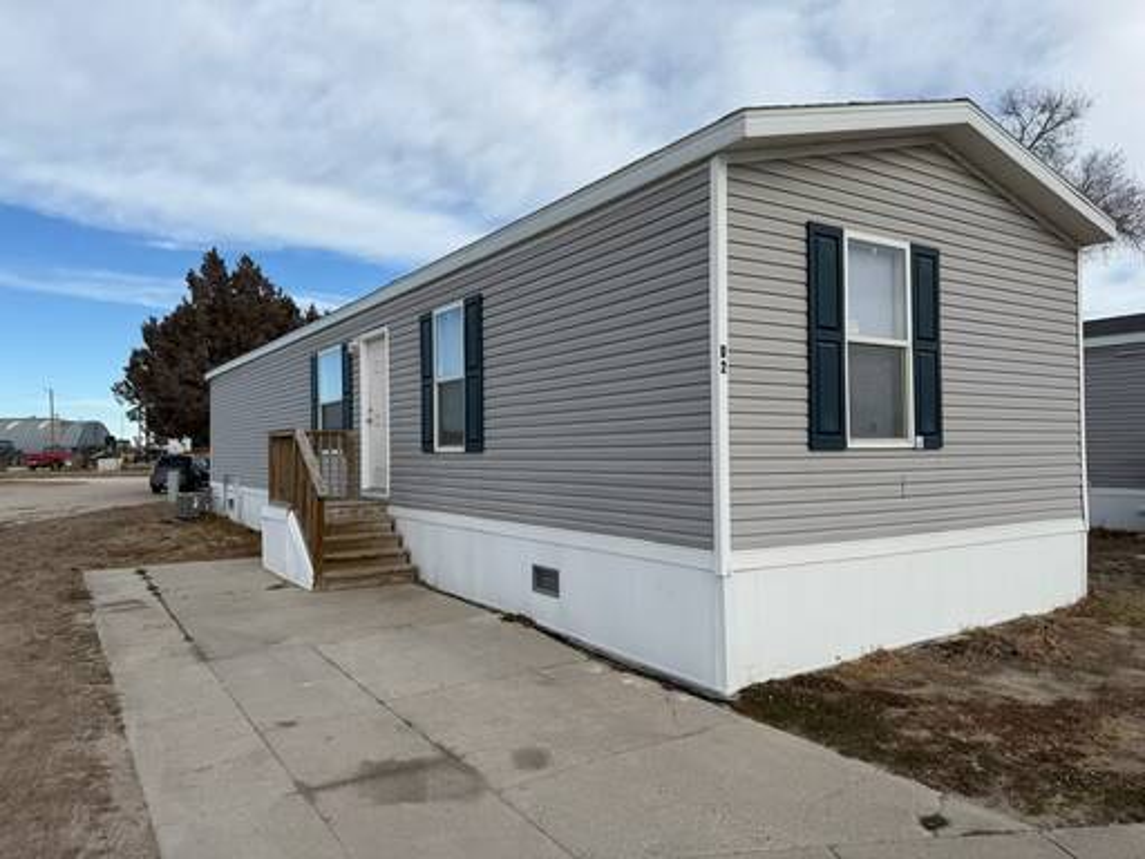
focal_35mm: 24
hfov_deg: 71.6
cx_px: 572
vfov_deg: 56.8
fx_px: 794
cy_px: 430
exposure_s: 1/3759
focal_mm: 6.76
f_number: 1.78
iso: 80
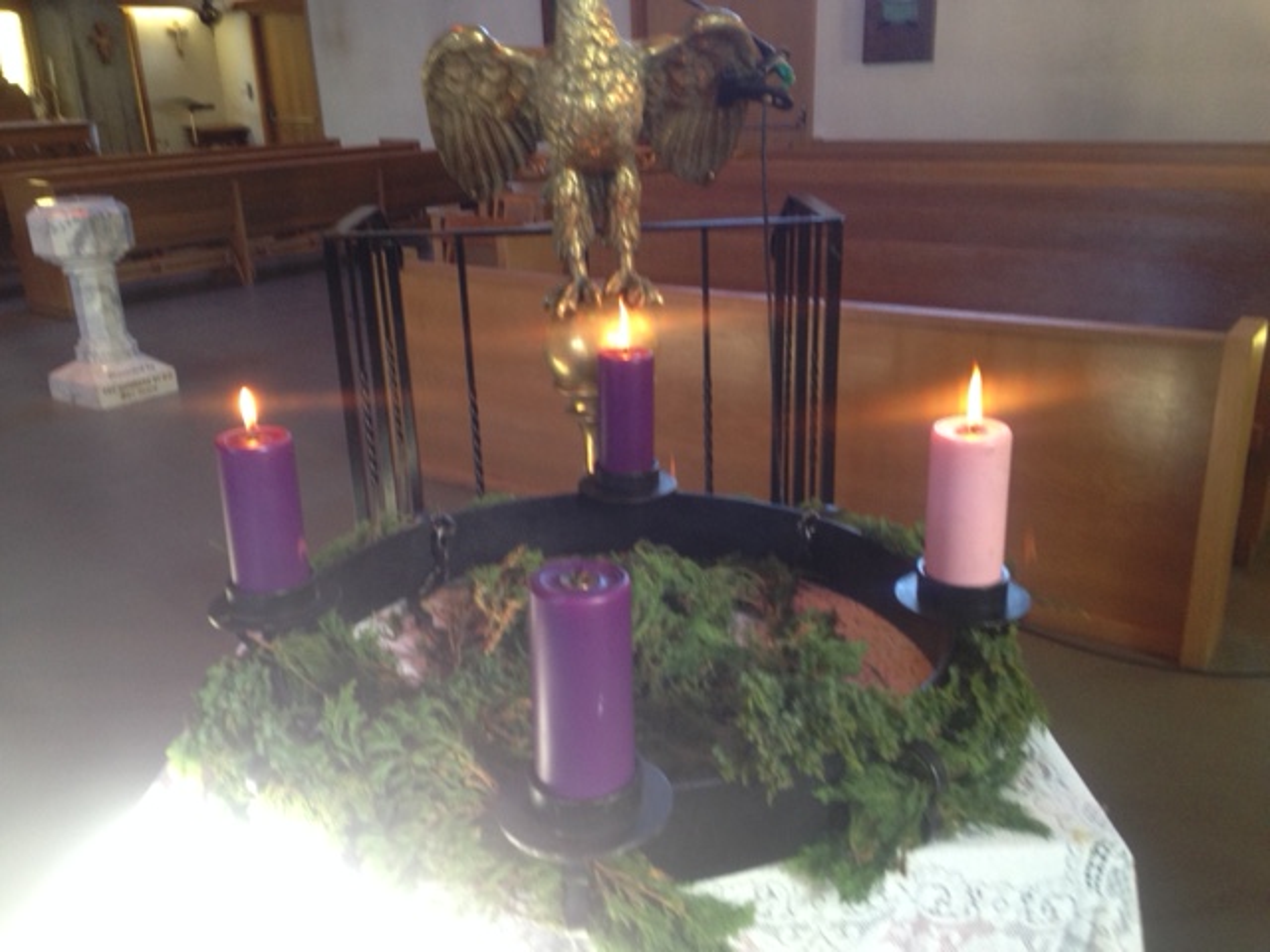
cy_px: 476
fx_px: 1211
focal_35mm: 33
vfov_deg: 42.9
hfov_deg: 55.4
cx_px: 635
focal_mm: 4.12
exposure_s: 1/20
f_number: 2.4
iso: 100
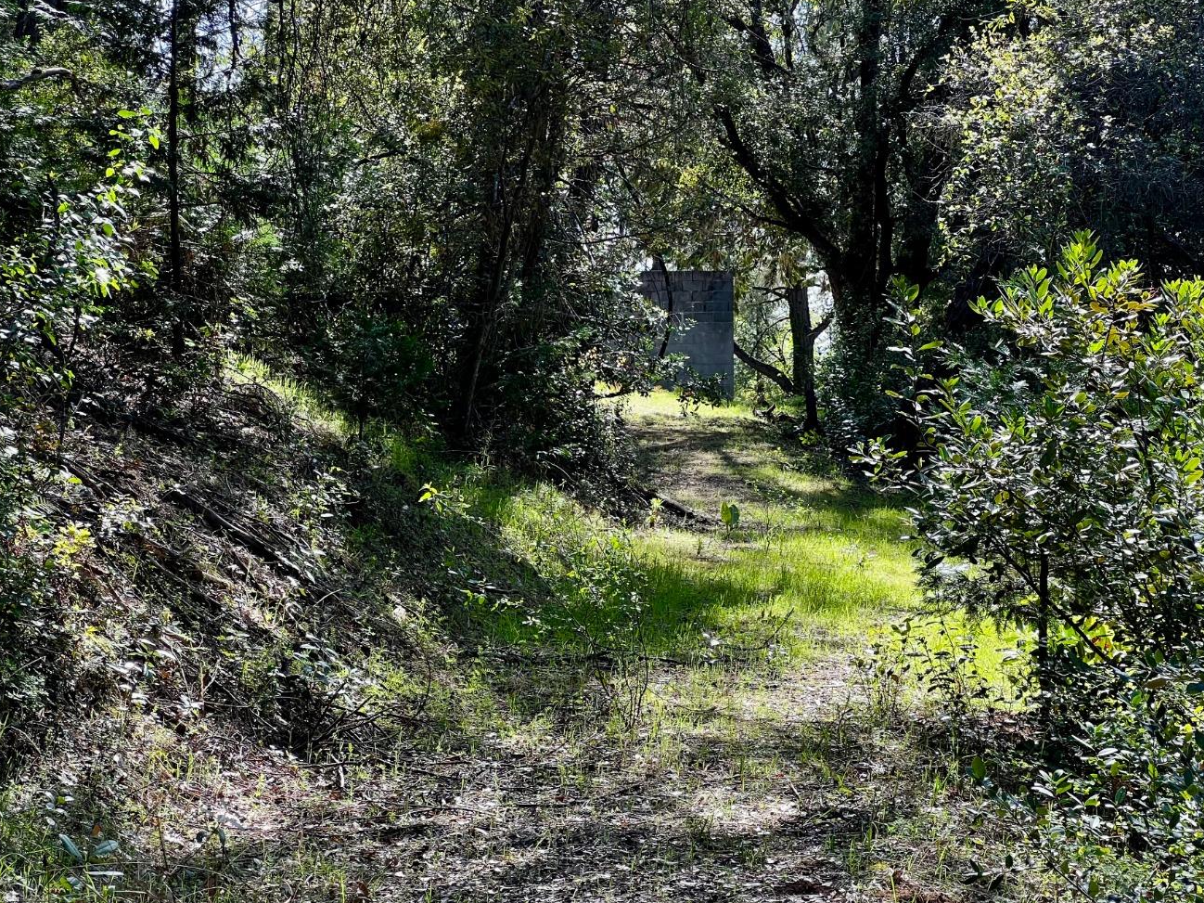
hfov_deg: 22.0
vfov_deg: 16.6
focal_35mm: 89
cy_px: 398
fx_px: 3095
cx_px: 652
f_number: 2.8
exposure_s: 1/106
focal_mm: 9
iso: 32
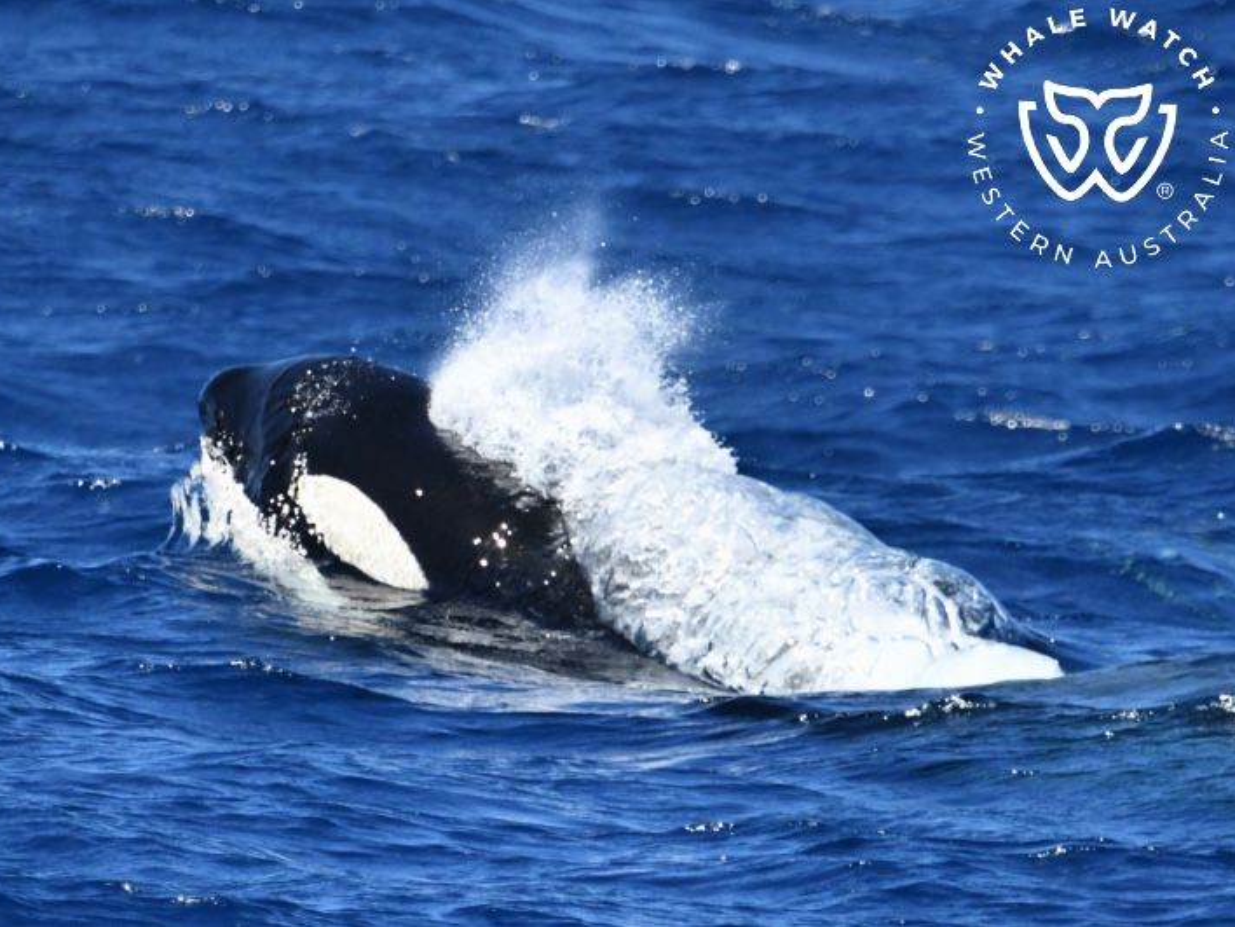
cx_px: 542
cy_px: 464
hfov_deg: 3.0
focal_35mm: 652
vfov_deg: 2.3
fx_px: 23261
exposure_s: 1/8000
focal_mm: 600
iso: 2200
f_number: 6.3
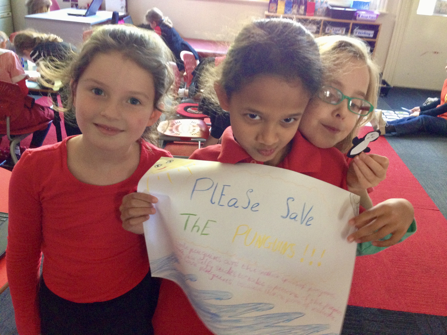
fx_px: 426
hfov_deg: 55.4
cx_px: 224
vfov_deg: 42.9
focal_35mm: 33
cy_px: 168
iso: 320
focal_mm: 4.12
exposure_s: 1/20
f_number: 2.4
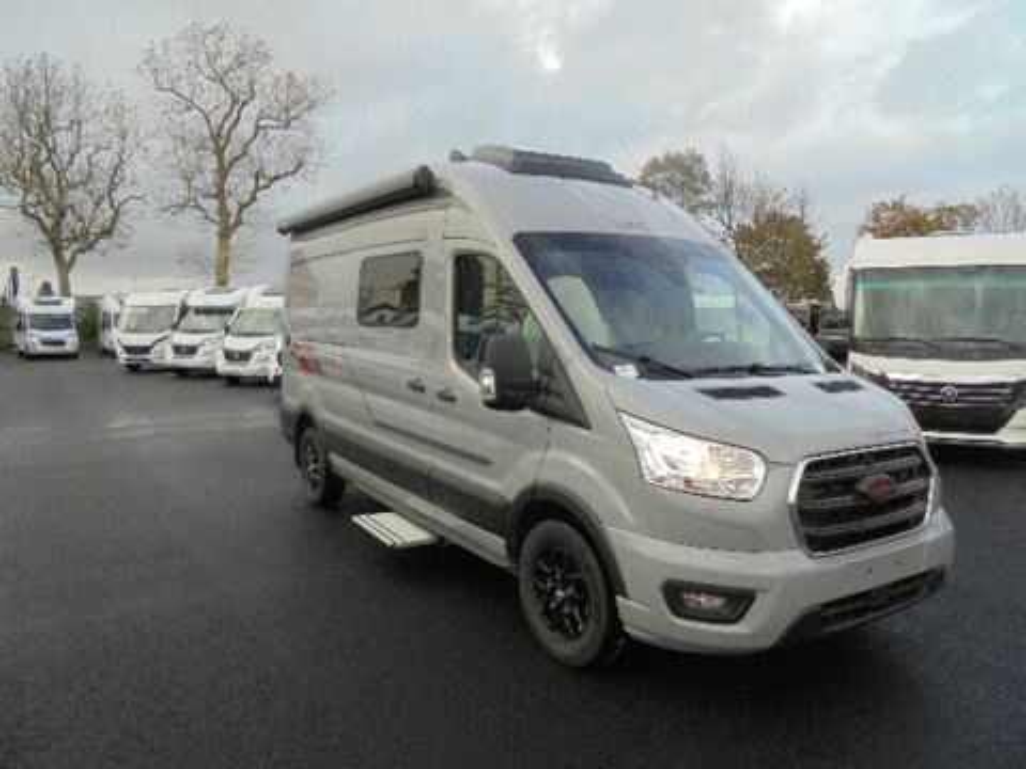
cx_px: 513
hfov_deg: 67.3
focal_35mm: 26
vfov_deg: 53.1
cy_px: 384
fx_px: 771
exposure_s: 1/250
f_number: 3.5
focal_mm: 4.6
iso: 200
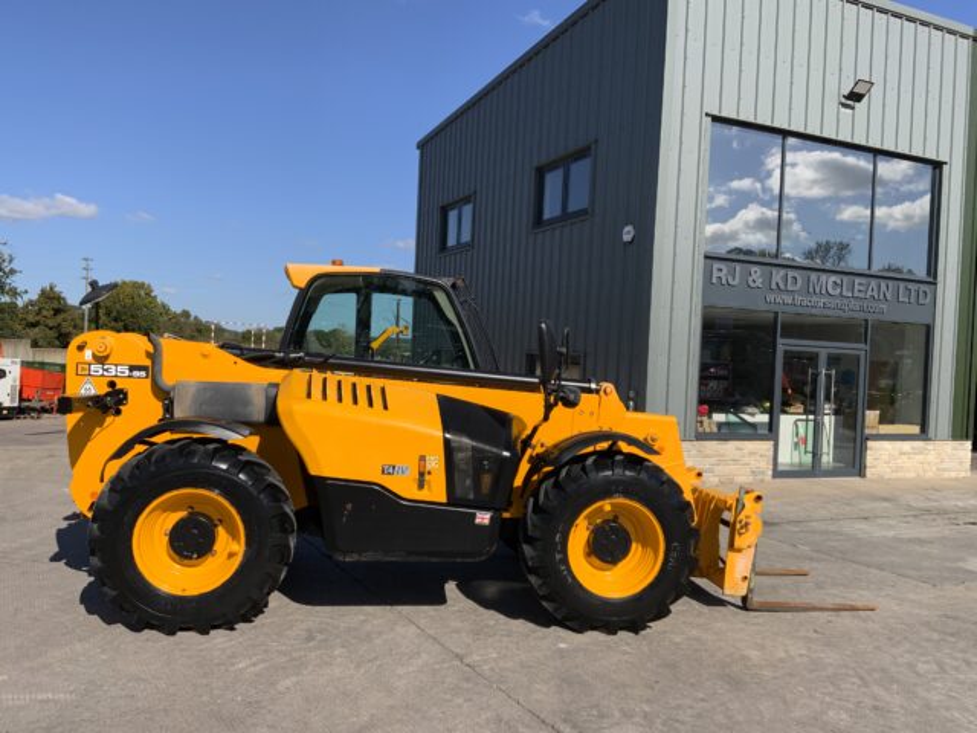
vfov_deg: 48.2
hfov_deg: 61.7
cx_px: 488
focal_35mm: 29
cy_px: 366
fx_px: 818
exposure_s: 1/2427
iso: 20
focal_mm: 3
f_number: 1.8
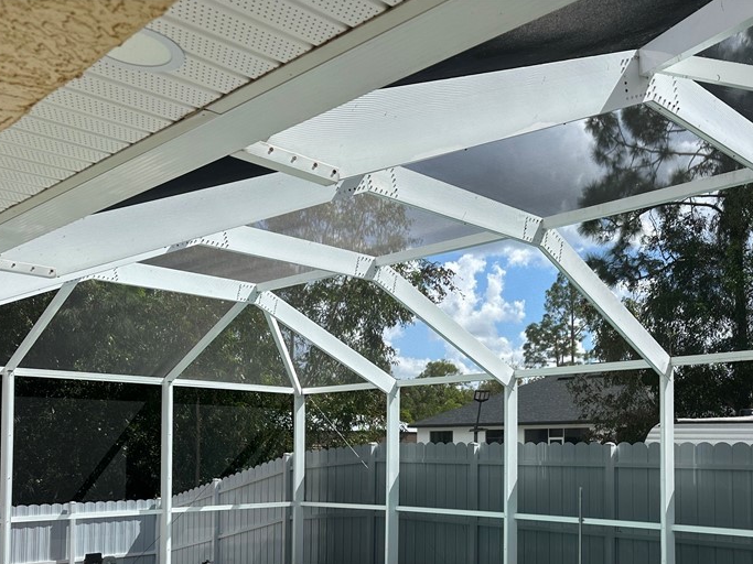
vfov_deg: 38.7
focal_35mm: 36
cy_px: 420
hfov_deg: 49.6
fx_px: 783
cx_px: 550
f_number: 1.78
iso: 80
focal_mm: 6.86
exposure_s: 1/2809
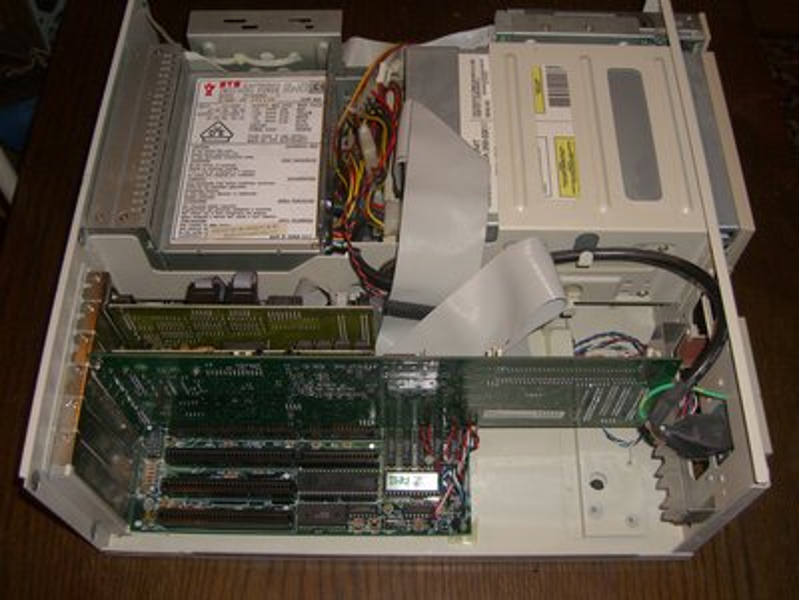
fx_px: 877
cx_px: 400
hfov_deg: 49.0
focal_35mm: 38
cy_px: 300
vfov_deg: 37.7
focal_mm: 7.9
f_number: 2.8
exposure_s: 1/60
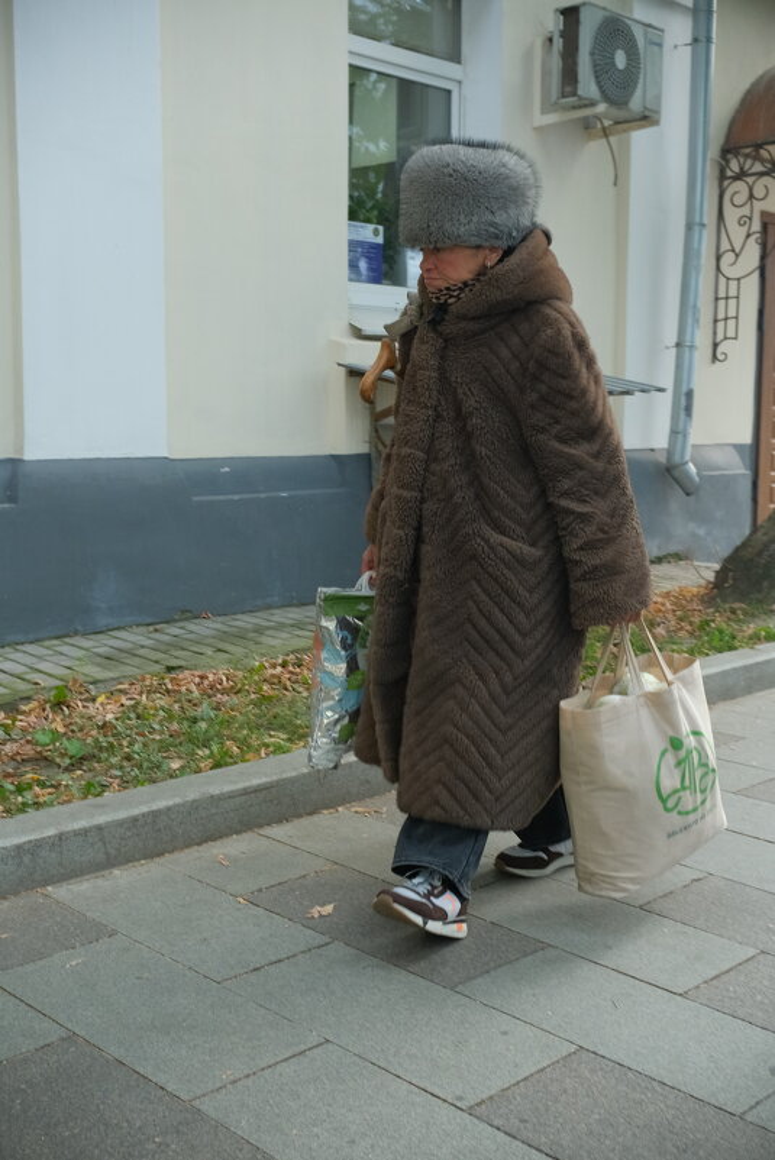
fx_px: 1322
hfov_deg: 32.7
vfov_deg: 47.4
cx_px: 388
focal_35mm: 41
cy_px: 580
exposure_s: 1/250
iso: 1600
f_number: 5.6
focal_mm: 27
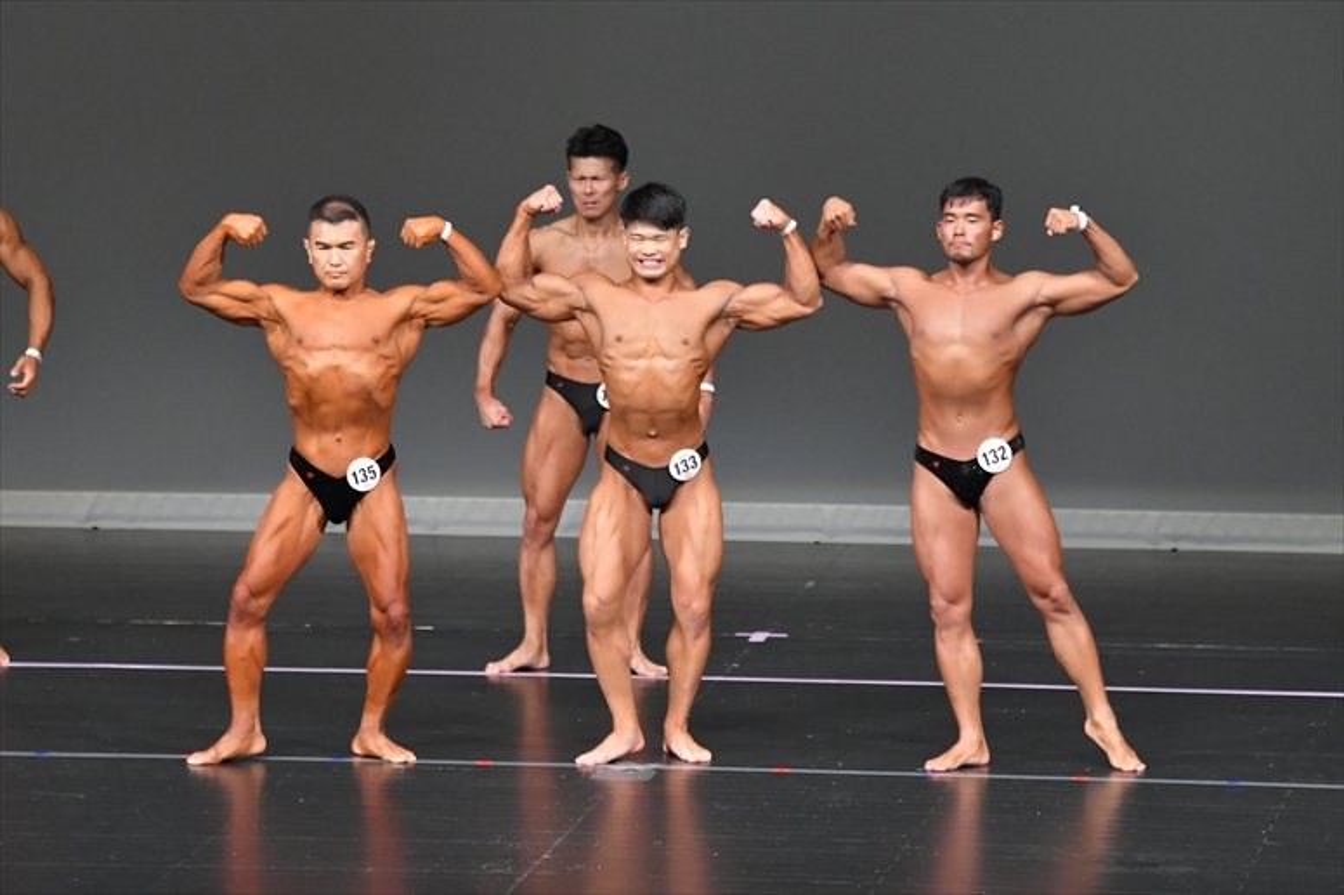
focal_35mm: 255
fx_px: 9515
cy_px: 448
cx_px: 672
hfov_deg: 8.1
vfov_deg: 5.4
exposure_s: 1/400
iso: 5000
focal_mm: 170
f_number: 5.6
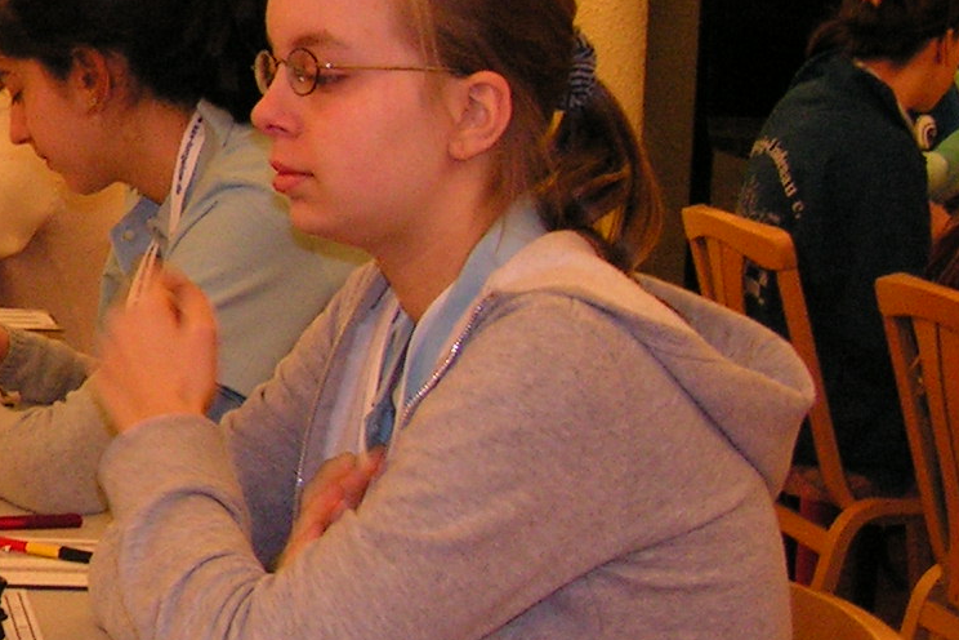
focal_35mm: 103
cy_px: 213
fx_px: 2744
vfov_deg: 13.3
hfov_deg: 18.2
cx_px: -356
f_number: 3.2
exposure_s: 1/40
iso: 200
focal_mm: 6
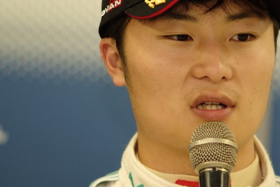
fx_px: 3212
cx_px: 198
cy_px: 71
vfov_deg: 3.3
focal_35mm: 413
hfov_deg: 5.0
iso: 800
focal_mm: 180
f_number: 2.8
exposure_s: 1/125
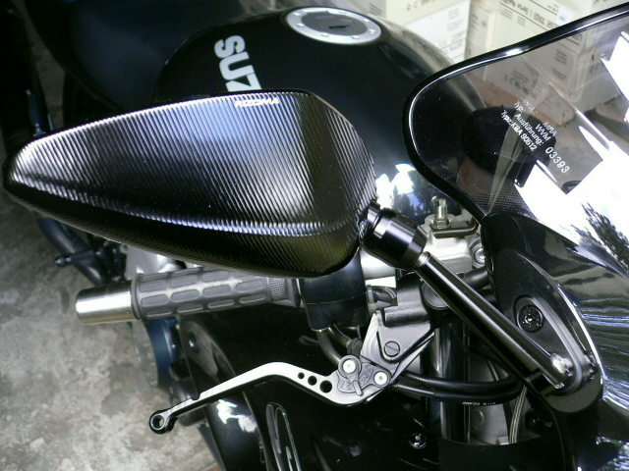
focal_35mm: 35
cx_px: 314
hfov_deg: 52.6
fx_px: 636
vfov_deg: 40.7
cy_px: 236
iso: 100
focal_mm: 5.8
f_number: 2.8
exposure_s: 1/20
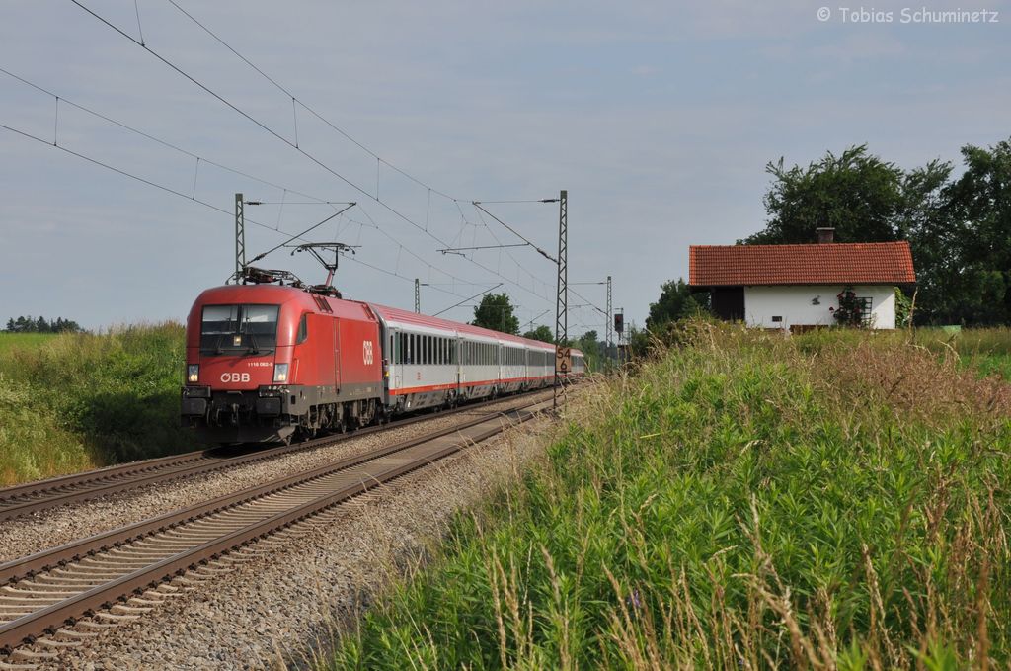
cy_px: 336
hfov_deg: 31.9
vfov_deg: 21.5
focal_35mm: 63
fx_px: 1766
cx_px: 506
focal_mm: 42
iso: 200
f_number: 9
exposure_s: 1/640
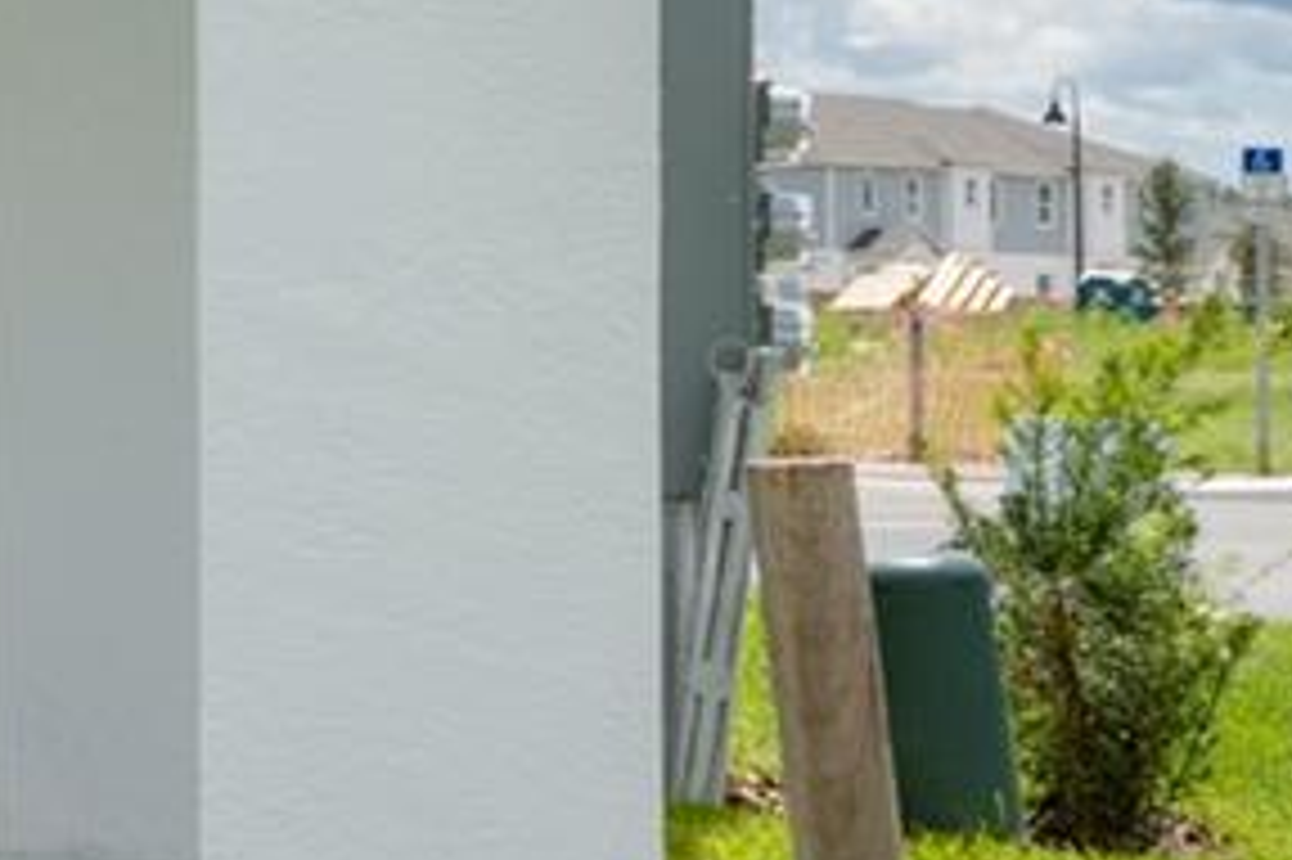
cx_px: -1197
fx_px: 4806
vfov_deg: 9.9
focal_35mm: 134
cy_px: -423
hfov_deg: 13.4
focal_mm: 24
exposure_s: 1/125
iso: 50
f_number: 13
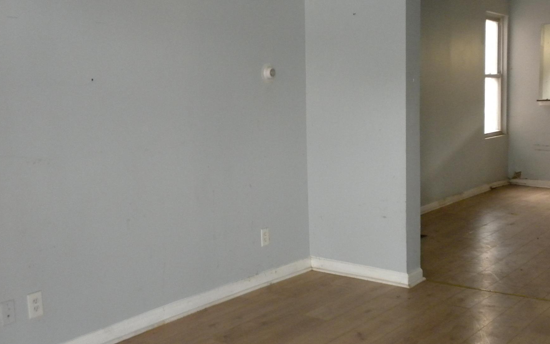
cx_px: 278
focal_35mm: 46
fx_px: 689
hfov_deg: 43.5
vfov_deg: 28.0
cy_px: 172
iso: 400
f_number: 3.5
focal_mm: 6.6
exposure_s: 1/30
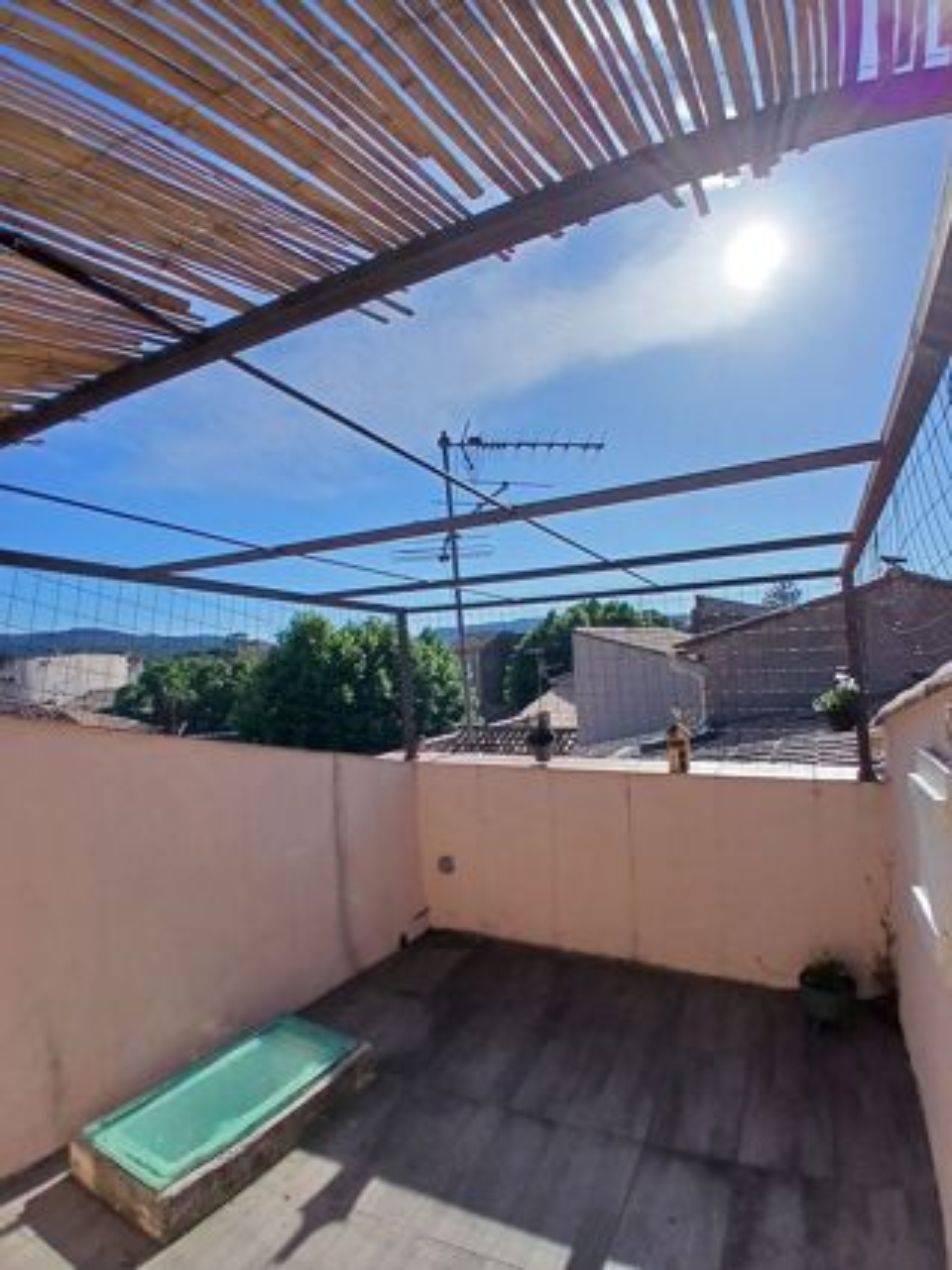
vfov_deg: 91.0
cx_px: 476
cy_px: 635
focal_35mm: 17
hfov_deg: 74.7
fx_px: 624
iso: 50
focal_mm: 1.4
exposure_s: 1/2494
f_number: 2.2
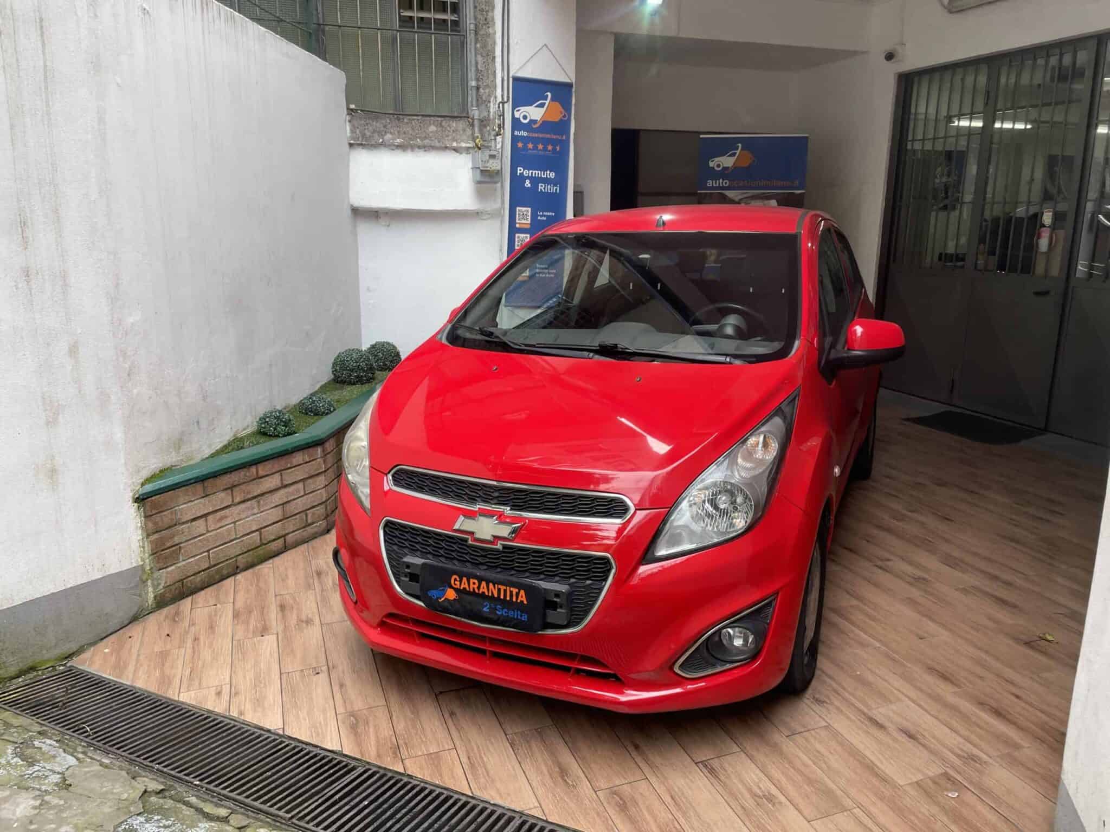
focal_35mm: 26
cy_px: 416
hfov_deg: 67.3
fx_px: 834
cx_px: 555
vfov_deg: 53.1
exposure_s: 1/176
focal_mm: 4.2
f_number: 1.6
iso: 32
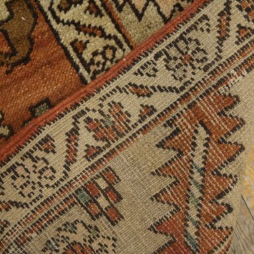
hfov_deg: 45.9
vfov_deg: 46.0
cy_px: 127
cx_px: 146
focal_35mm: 36
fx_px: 299
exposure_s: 1/160
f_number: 4
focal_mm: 18
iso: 2000
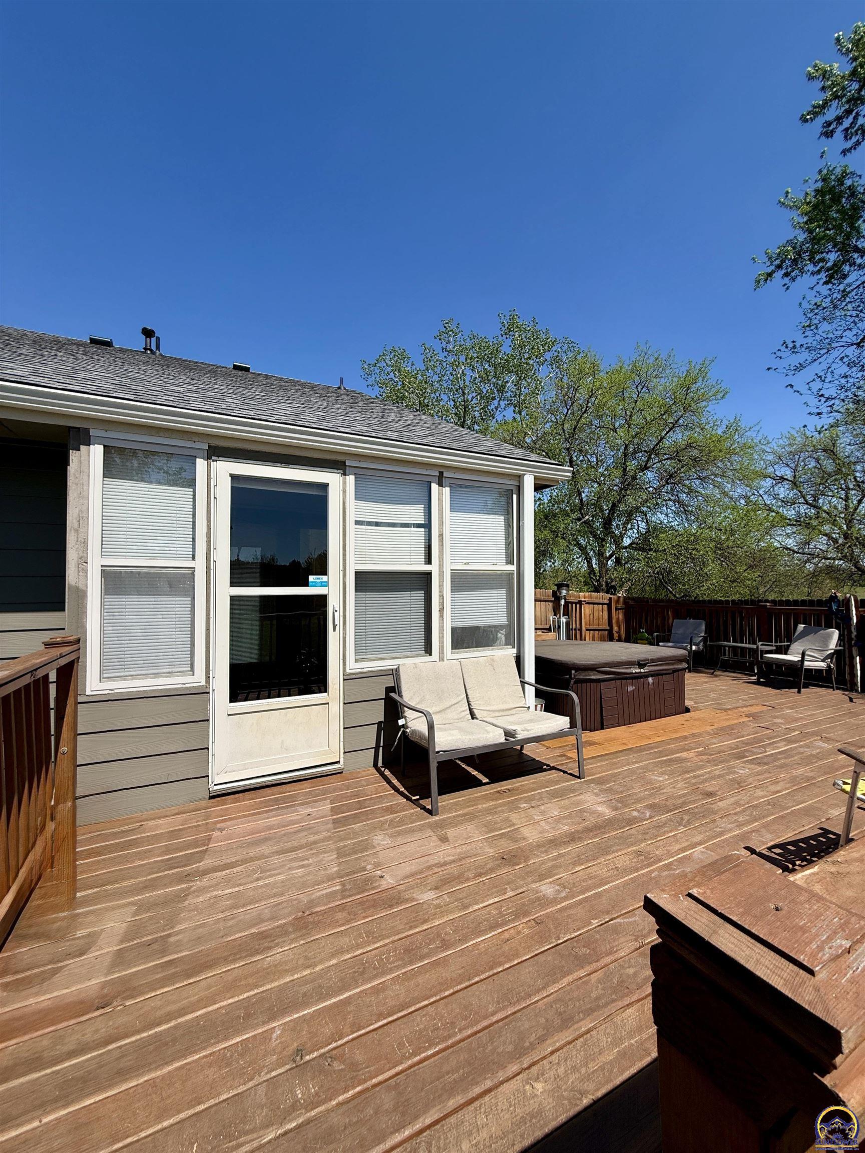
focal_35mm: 14
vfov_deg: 102.1
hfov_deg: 85.7
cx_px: 432
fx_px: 466
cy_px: 576
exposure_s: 1/3891
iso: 50
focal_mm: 2.22
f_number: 2.2
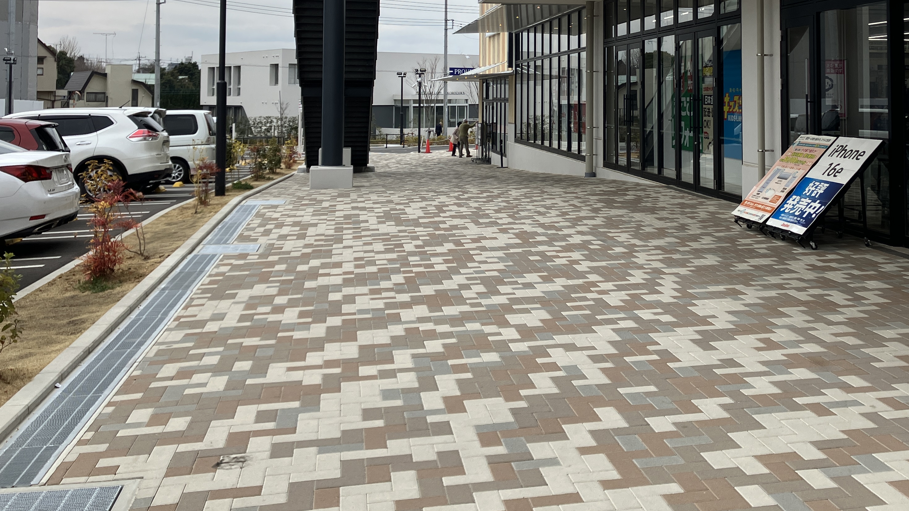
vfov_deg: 27.3
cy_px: 51
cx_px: 570
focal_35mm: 42
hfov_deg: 47.9
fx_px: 1012
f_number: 1.8
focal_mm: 3.99
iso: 32
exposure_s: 1/2114
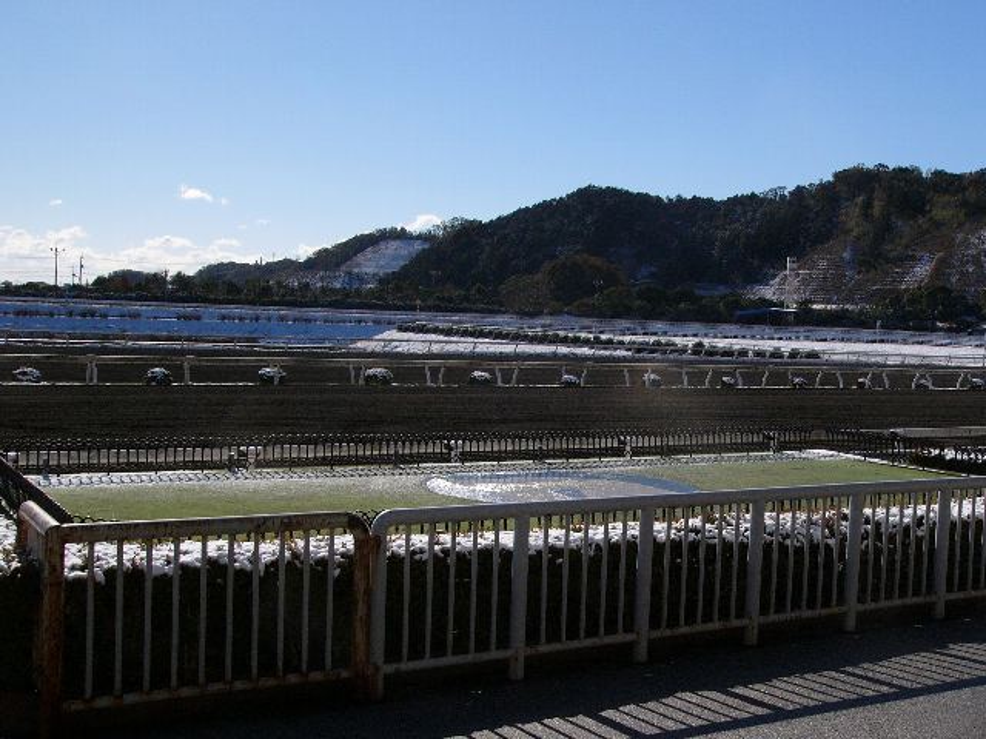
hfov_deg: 43.9
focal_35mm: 43
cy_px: 370
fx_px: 1225
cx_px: 493
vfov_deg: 33.6
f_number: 8
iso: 100
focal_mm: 7.1
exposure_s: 1/2000
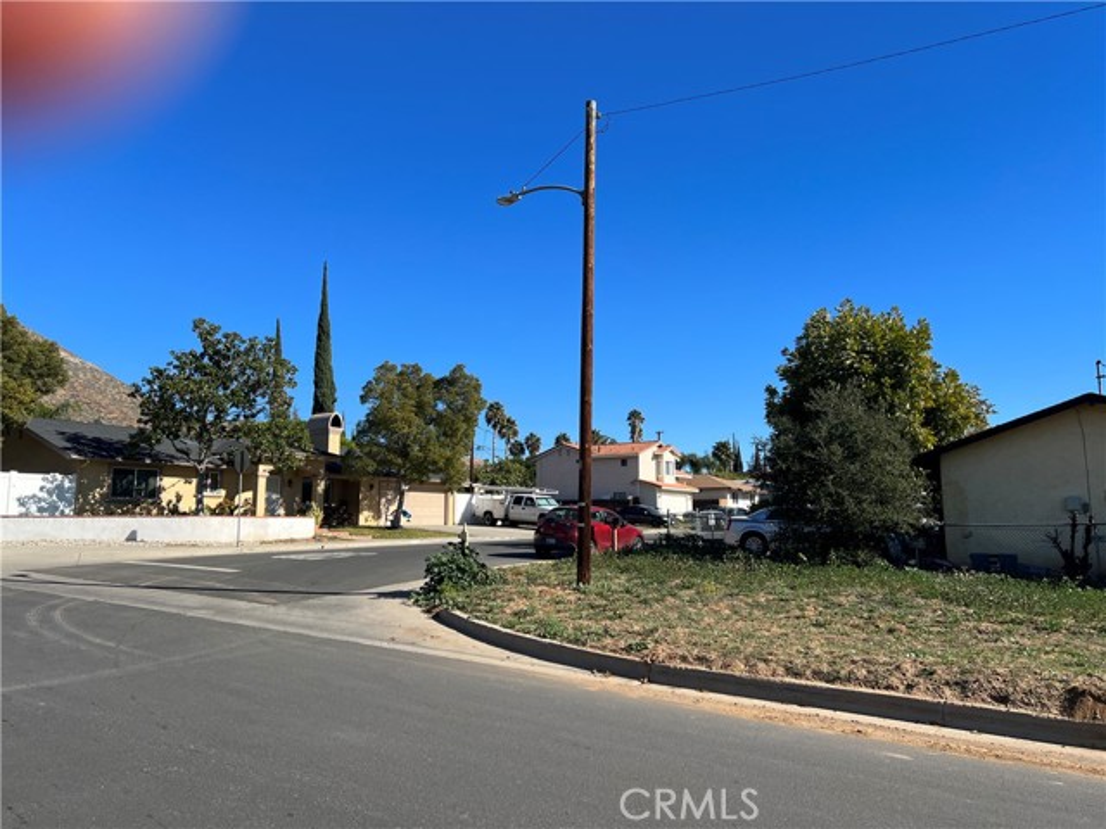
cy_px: 414
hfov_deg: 67.3
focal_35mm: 26
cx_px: 553
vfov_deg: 53.1
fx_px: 831
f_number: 1.5
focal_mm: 5.7
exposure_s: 1/3968
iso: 50
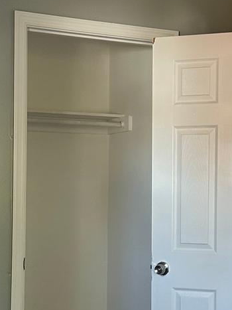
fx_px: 706
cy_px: 213
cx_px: 154
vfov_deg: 24.6
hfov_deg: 18.6
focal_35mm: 79
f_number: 1.78
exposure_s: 1/121
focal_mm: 6.86
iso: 200
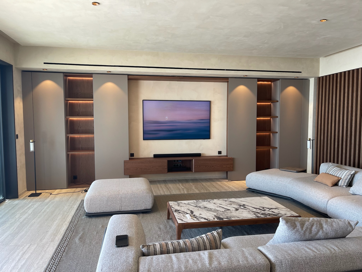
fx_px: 261
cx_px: 181
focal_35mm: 25
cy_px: 136
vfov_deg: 54.9
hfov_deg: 69.4
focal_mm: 5.1
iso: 64
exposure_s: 1/121
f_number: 1.6
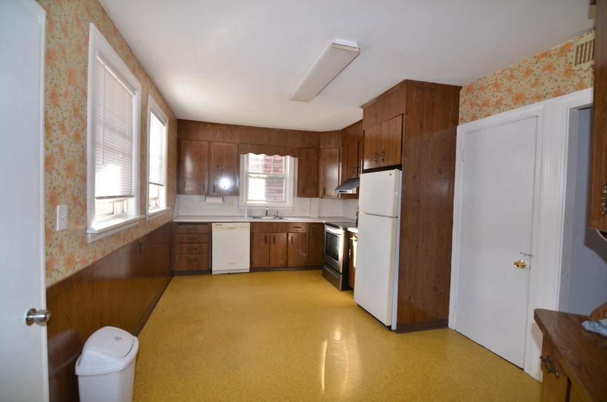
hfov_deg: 95.1
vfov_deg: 71.8
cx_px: 304
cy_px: 201
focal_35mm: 16
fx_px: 278
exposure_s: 1/60
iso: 280
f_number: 4
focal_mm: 11
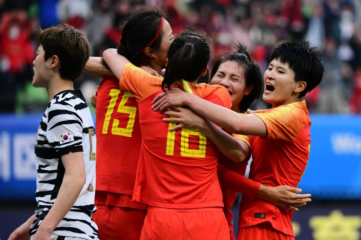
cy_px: 120
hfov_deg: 5.3
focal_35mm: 390
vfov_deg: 3.5
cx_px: 180
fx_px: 3909
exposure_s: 1/1000
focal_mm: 390
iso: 2500
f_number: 6
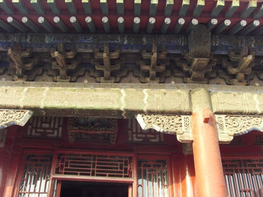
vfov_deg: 36.8
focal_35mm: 39
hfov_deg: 47.9
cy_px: 98
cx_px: 132
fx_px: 296
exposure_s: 1/60
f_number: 3.5
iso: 100
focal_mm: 6.6
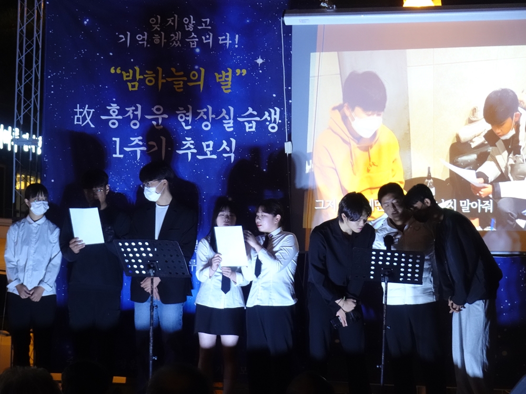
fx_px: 2219
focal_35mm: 146
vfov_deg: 10.2
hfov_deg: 13.5
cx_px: 263
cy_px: 197
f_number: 5.6
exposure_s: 1/15
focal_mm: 23.22
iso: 800
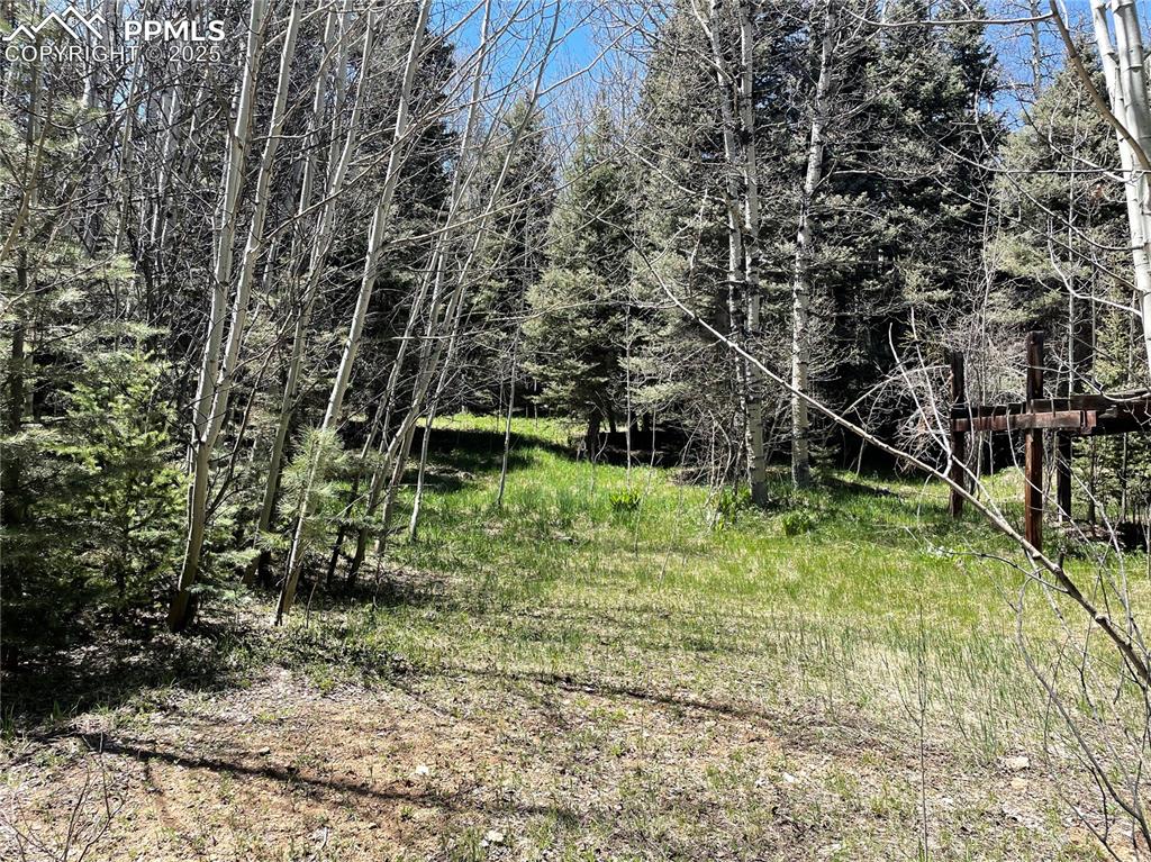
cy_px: 431
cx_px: 576
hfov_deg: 67.3
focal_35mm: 26
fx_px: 864
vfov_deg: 53.0
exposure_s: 1/1159
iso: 32
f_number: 1.6
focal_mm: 4.2
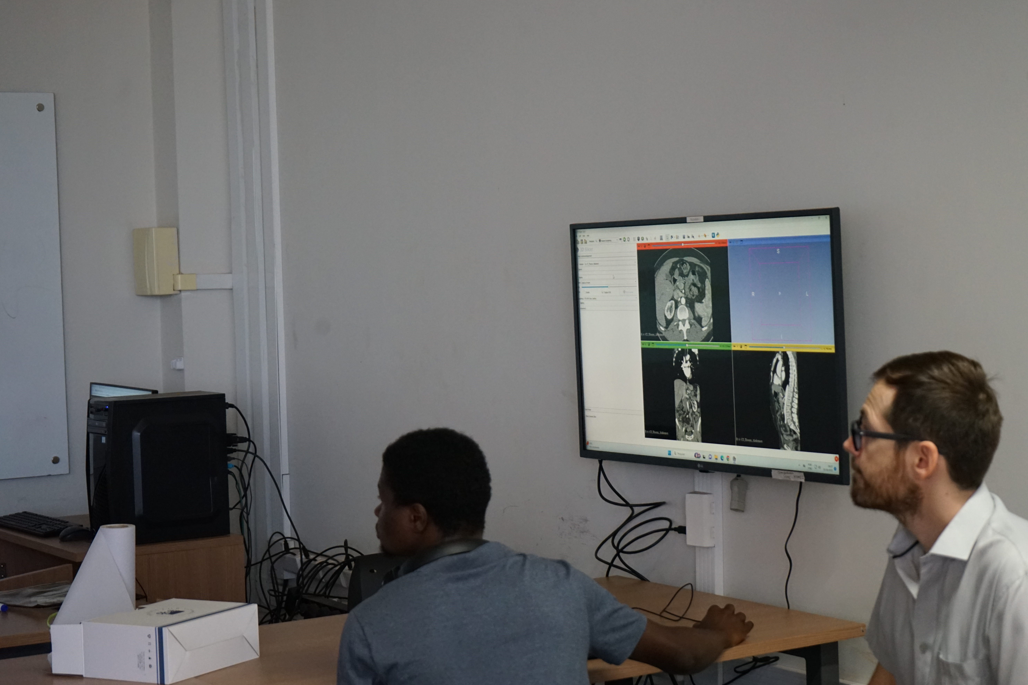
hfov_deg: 28.5
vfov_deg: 19.2
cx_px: 518
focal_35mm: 71
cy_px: 344
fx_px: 2027
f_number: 5.6
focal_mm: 70
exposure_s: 1/160
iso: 3200
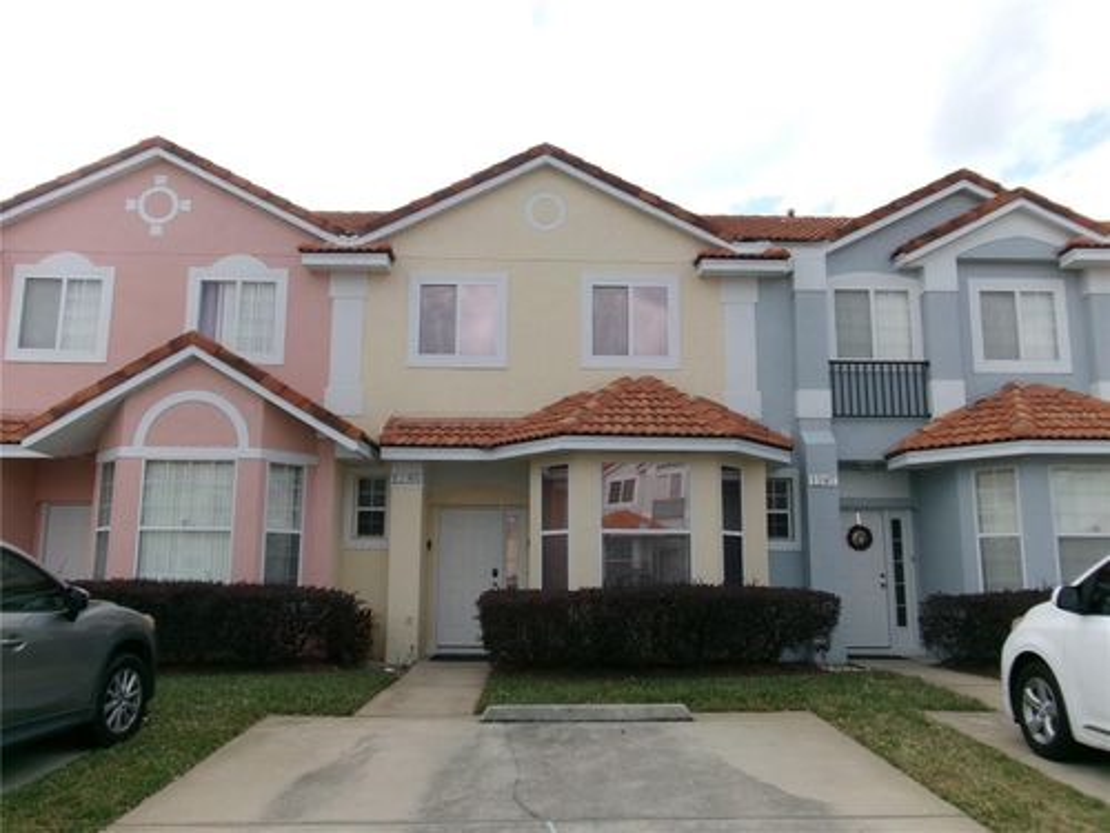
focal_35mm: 28
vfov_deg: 49.7
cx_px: 555
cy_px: 416
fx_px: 898
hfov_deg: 63.4
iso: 100
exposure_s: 1/100
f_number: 10.8
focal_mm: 5.1
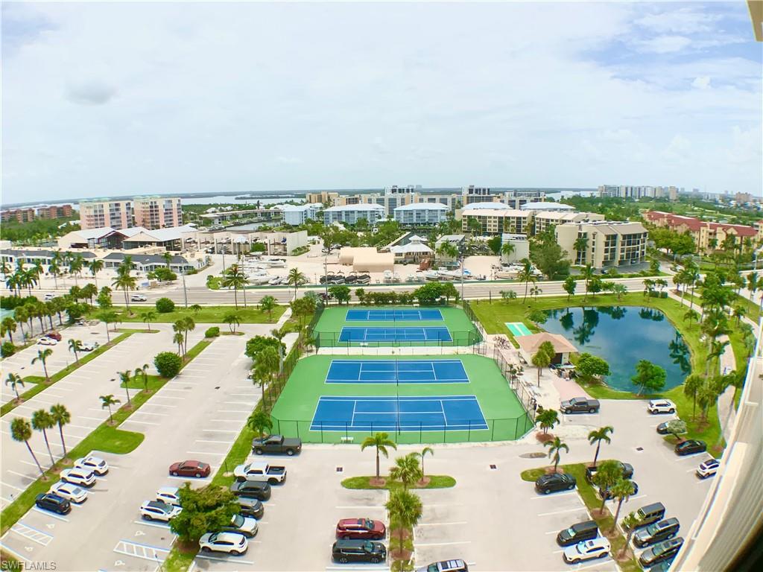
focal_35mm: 29
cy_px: 286
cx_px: 382
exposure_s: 1/3534
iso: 20
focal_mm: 3
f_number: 1.8
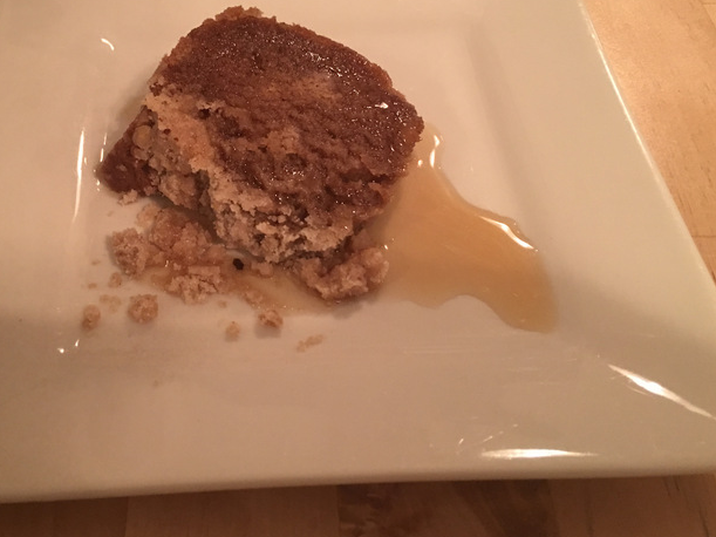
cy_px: 222
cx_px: 277
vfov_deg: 37.6
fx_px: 786
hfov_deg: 48.6
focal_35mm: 38
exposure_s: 1/4
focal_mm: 4.15
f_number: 2.2
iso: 100
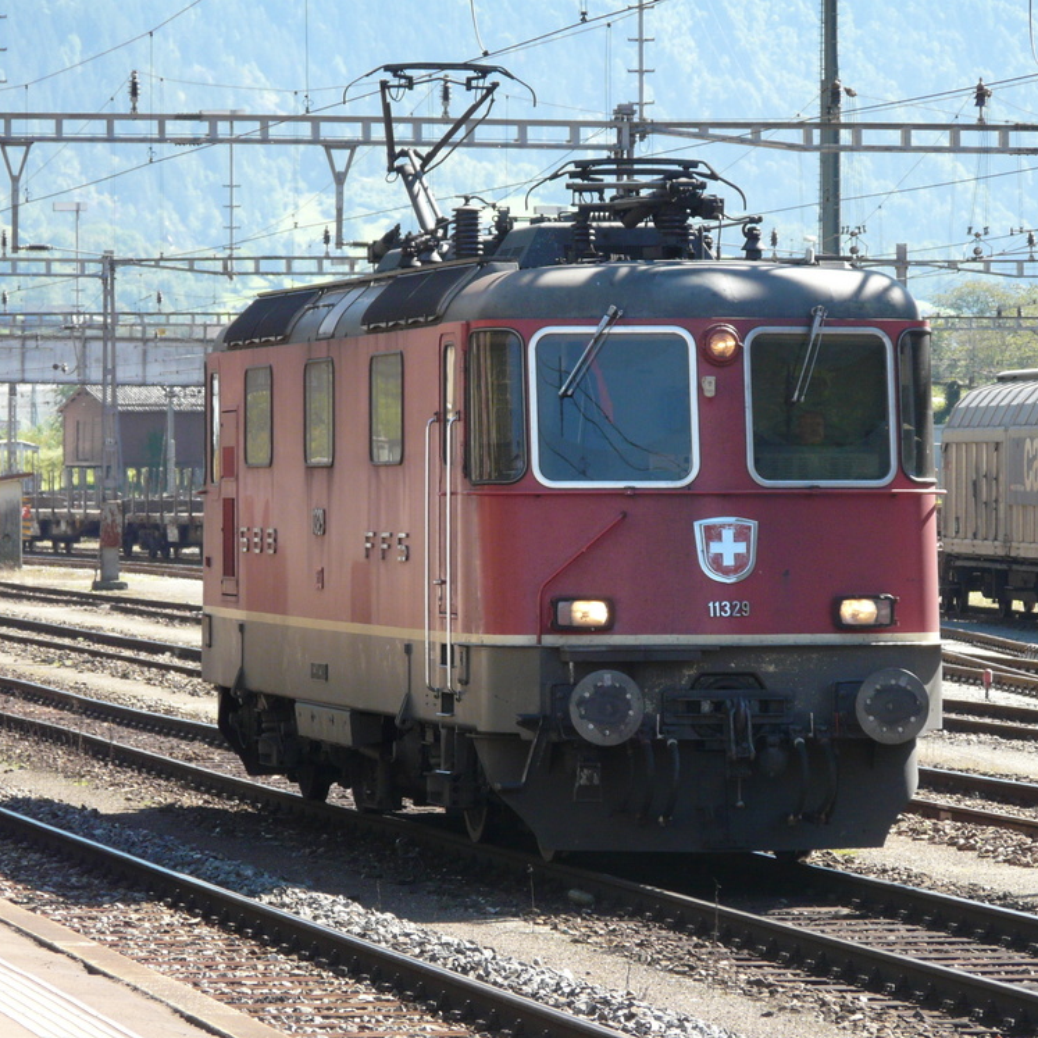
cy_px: 520
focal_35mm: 239
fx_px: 8108
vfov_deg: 7.3
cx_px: 596
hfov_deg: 7.3
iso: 160
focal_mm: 33.2
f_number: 4
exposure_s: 1/320
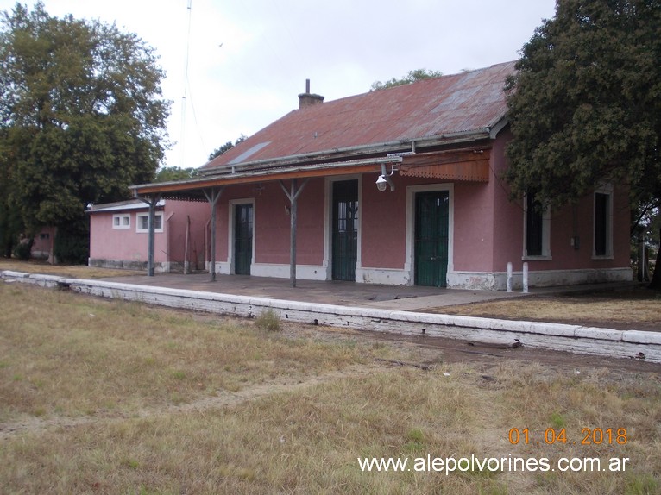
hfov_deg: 49.0
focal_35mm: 38
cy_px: 248
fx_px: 725
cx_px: 330
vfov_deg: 37.7
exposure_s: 1/125
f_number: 6.2
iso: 80
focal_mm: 5.3
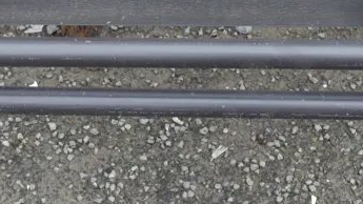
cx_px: 221
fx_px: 1309
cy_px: 146
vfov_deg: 8.9
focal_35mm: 136
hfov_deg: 15.8
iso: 200
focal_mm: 21
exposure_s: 1/125
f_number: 5
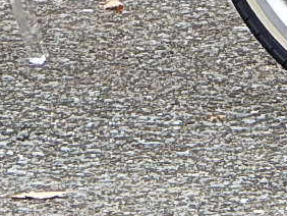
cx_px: 46
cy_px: -372
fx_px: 5502
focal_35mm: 663
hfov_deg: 3.0
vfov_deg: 2.2
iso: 125
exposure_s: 1/50
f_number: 5.5
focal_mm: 21
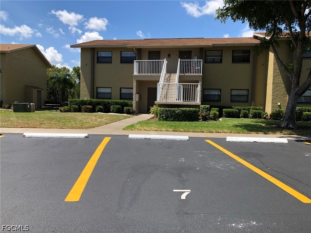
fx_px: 252
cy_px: 116
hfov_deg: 63.4
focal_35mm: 28
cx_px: 156
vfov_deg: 49.7
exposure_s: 1/1567
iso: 20
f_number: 1.8
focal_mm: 3.99
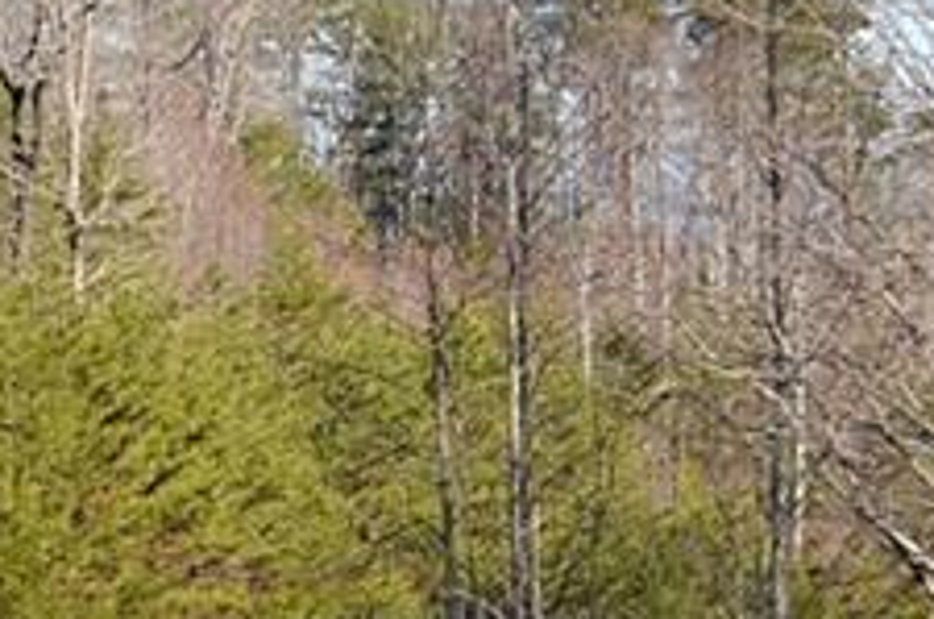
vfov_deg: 8.3
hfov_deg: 12.5
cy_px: 563
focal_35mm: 164
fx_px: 4246
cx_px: 249
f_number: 6.3
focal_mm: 24
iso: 100
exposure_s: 1/250
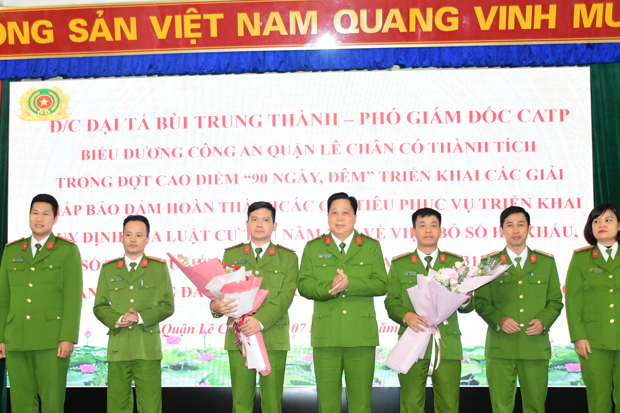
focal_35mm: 48
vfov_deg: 28.1
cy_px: 269
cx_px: 289
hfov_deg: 41.3
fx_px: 821
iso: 1600
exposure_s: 1/200
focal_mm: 23
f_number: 4
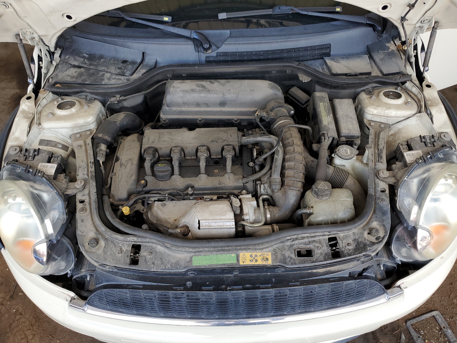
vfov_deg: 53.1
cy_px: 172
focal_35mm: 26
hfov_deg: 67.3
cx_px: 228
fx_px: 343
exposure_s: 1/270
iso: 50
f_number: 1.5
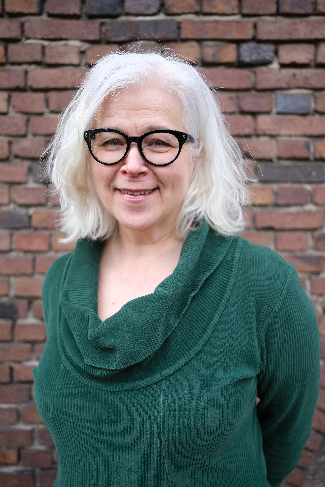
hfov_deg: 37.9
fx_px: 474
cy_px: 244
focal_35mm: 35
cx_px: 162
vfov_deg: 54.4
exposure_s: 1/1700
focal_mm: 23
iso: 320
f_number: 2
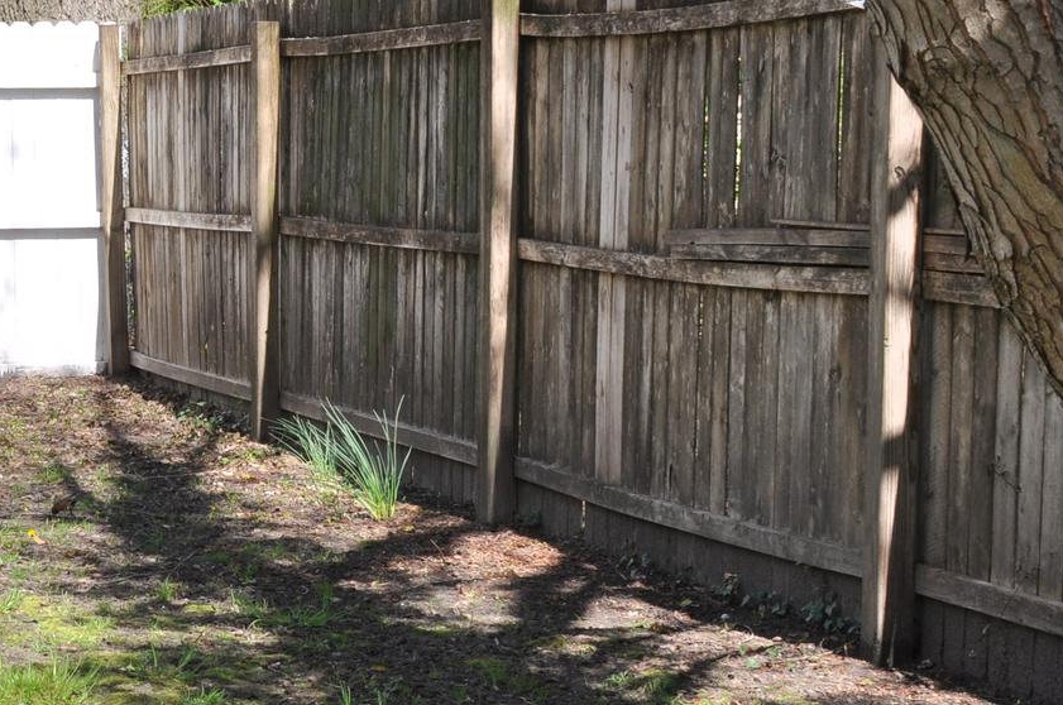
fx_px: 2801
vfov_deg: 14.3
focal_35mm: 95
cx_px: 44
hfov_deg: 20.9
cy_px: 454
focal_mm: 26
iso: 200
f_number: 11
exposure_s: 1/125
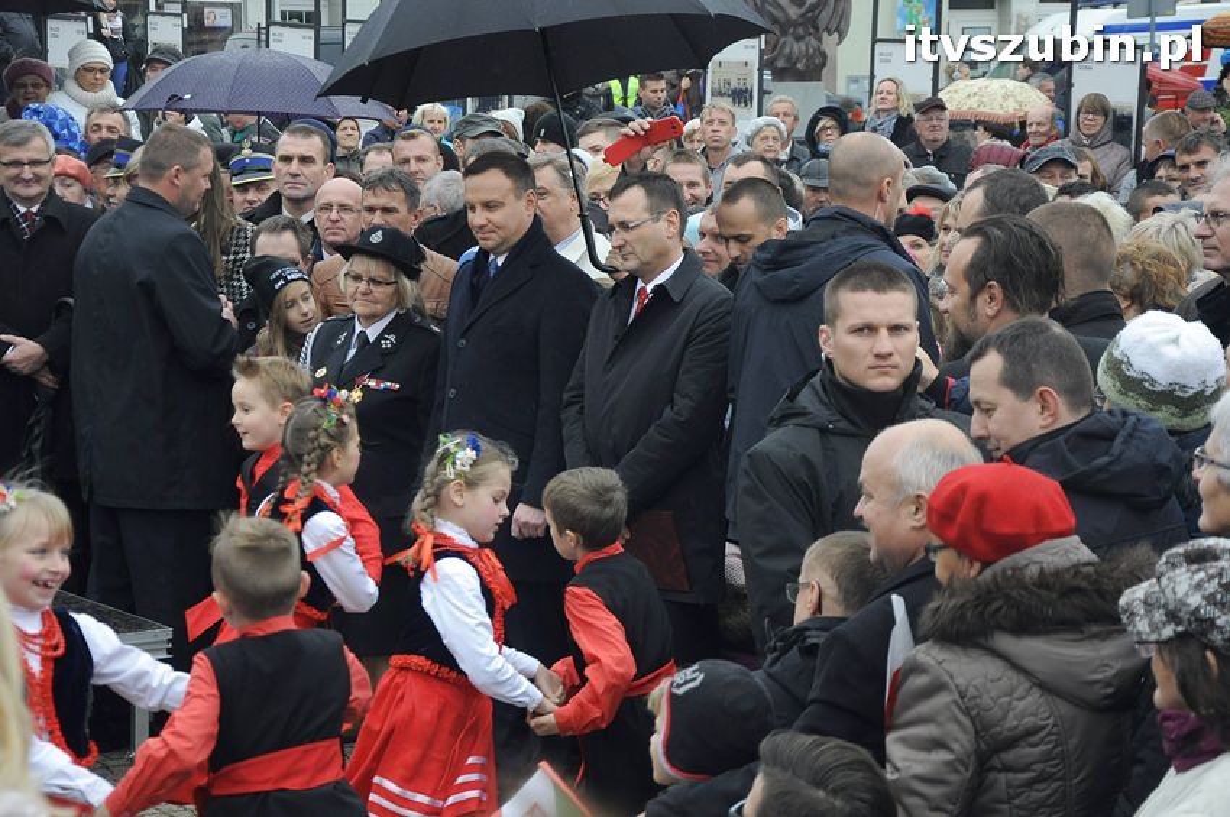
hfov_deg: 21.9
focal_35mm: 93
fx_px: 3174
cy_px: 408
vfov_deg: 14.7
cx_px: 615
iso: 800
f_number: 5.3
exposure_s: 1/320
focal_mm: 62
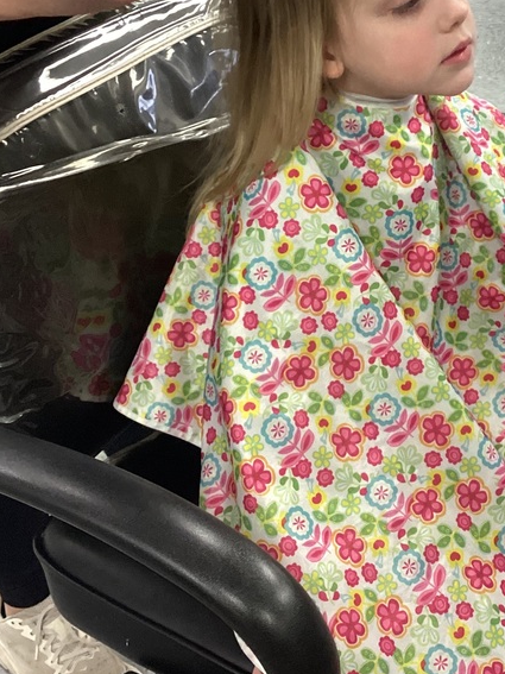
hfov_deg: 25.7
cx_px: 393
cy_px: 262
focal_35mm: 56
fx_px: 1090
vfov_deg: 34.2
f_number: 2.4
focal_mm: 3.3
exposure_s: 1/60
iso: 200
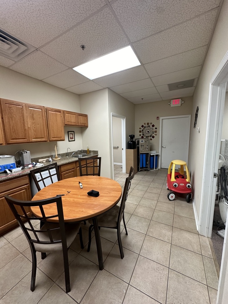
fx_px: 123
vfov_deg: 102.1
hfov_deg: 85.7
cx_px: 114
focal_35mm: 14
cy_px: 152
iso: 250
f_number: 2.2
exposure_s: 1/120
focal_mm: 2.22
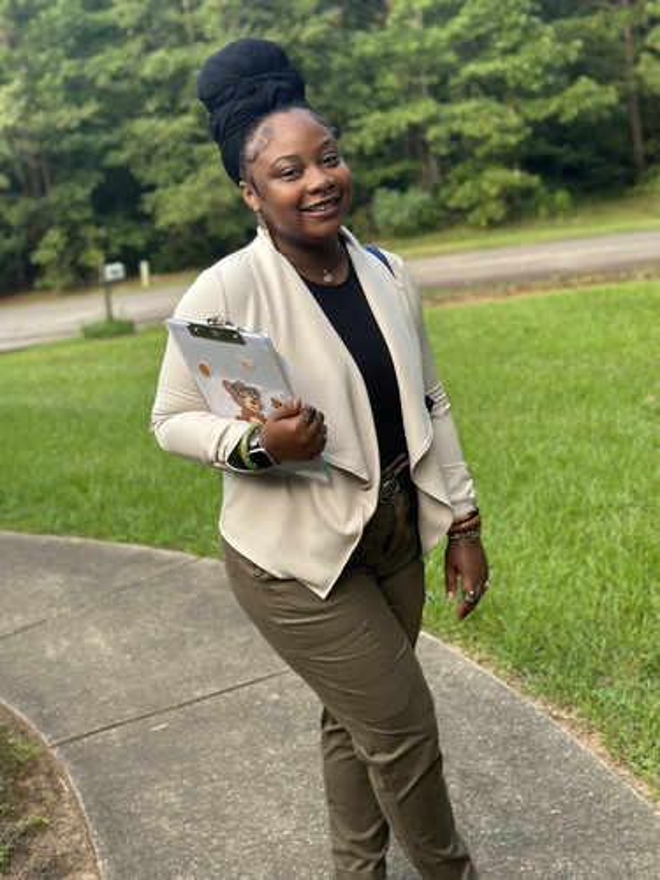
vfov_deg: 39.7
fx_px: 1220
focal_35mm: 48
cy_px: 440
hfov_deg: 30.3
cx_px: 330
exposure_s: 1/162
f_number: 1.78
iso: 80
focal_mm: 6.86
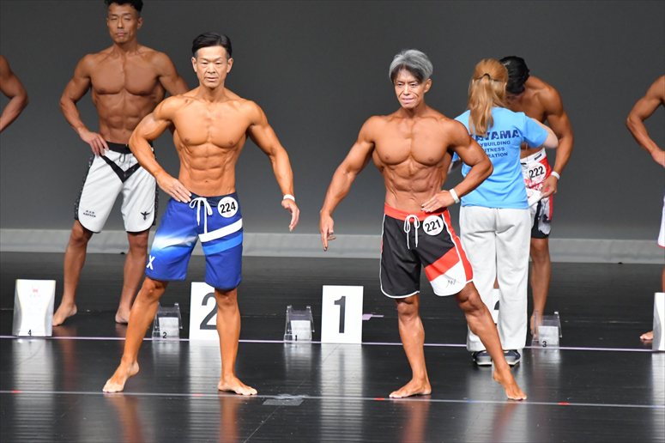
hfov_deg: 6.5
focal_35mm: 315
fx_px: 5816
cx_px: 332
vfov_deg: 4.4
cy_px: 222
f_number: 5.6
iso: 5000
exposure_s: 1/400
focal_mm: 210
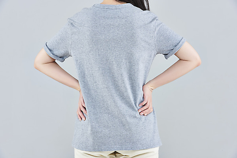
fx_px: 955
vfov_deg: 9.5
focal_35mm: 145
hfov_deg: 14.1
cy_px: 79
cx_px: 118
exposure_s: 1/125
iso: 100
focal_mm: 145
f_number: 14
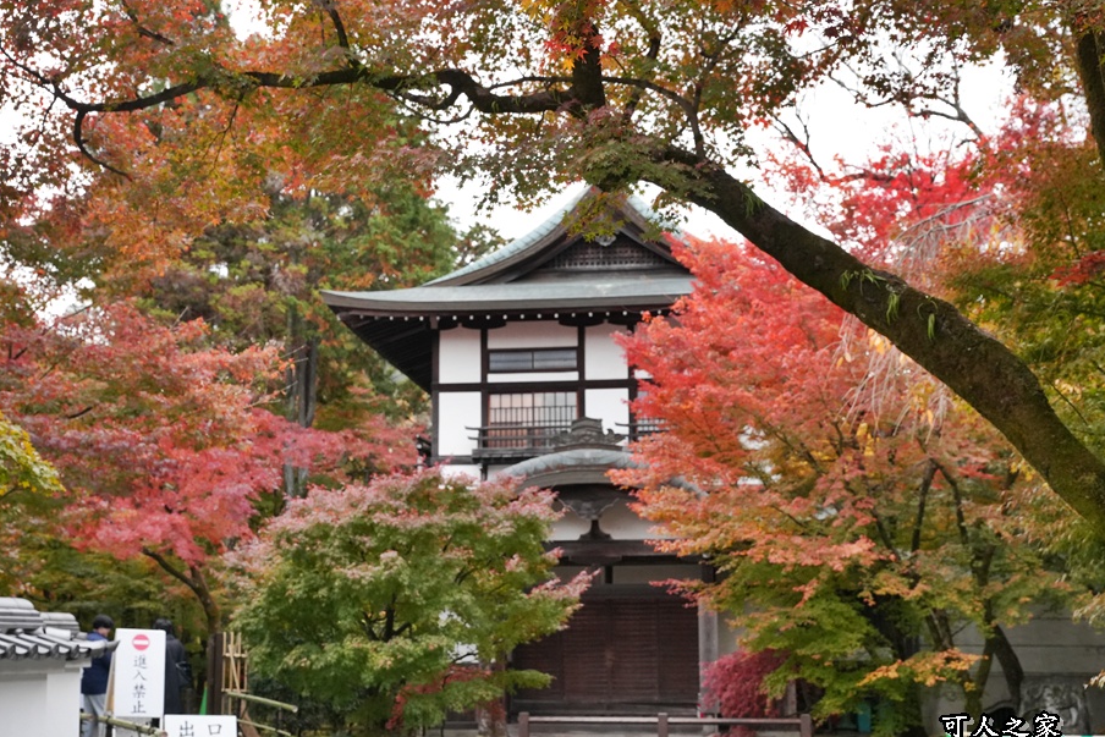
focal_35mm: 52
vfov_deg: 26.1
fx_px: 1590
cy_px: 393
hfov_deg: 38.3
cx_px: 537
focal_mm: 45.7
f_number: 8
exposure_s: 1/800
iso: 3200
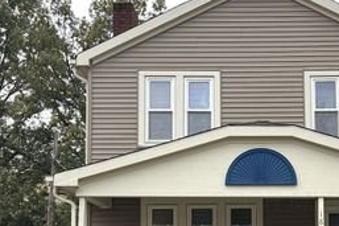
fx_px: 856
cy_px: 200
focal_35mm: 91
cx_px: 274
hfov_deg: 22.1
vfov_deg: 14.9
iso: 80
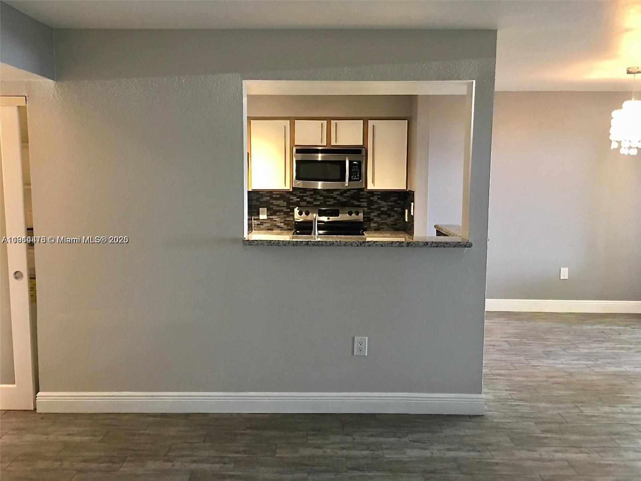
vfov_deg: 48.2
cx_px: 320
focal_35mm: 29
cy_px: 240
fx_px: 537
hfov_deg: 61.7
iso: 80
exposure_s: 1/15
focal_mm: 4.15
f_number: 2.2
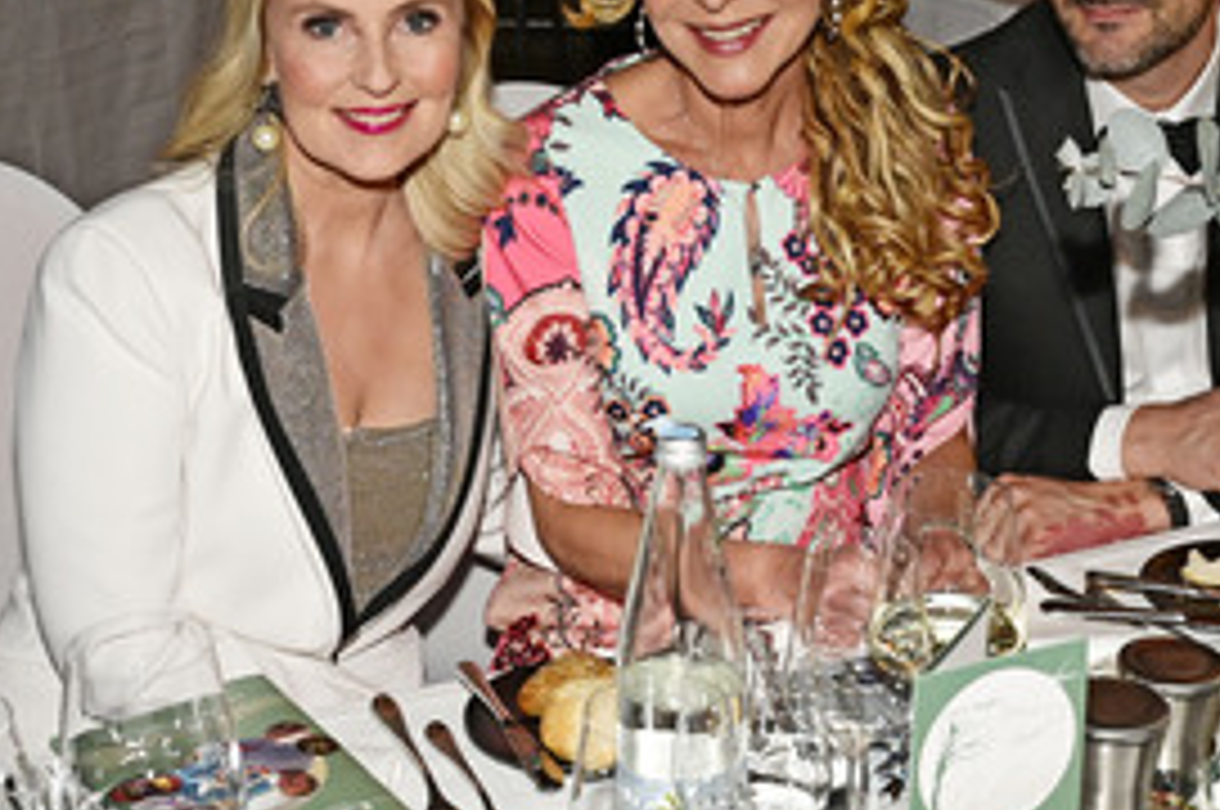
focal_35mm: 56
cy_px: 220
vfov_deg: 24.0
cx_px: 714
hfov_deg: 35.7
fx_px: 1890
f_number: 6.3
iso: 2500
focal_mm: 33.5
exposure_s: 1/200
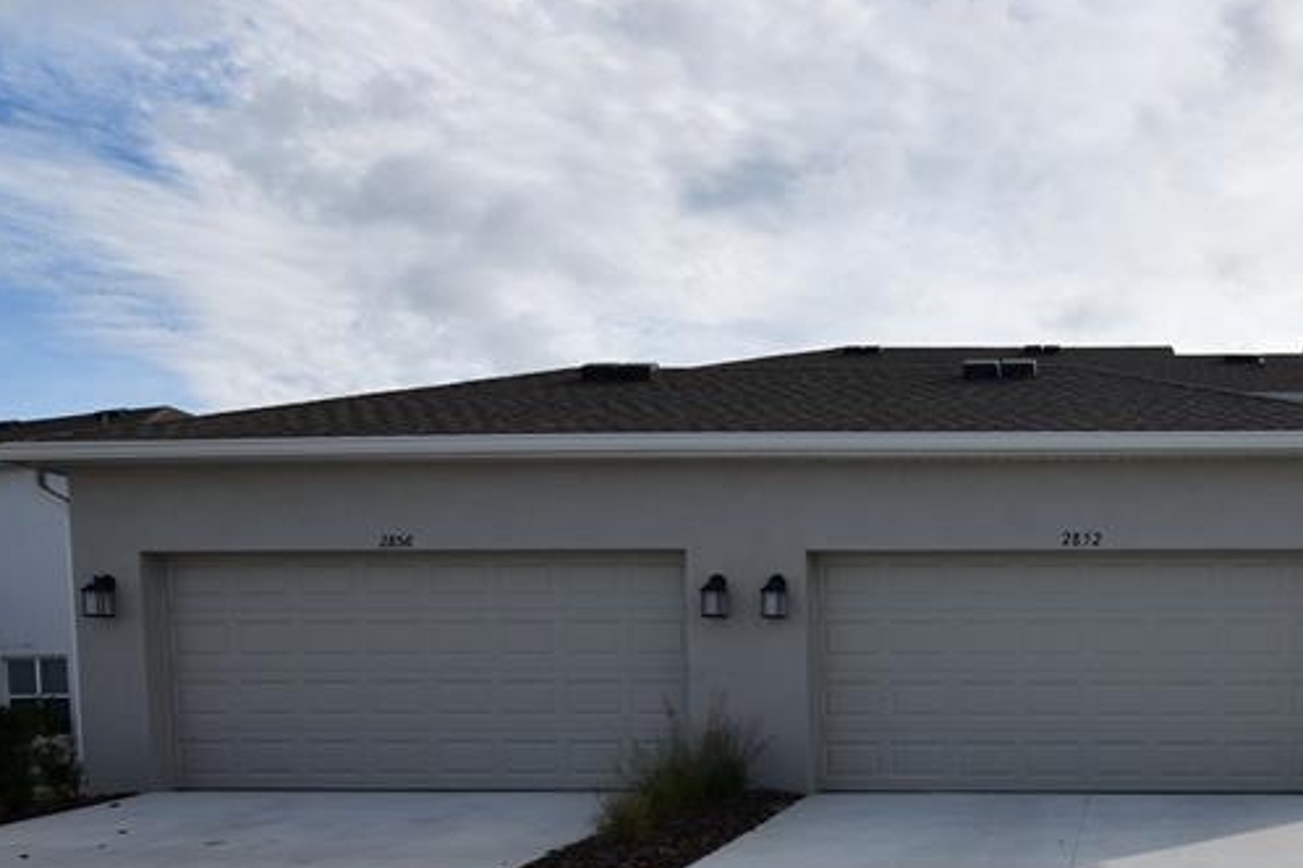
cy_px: 831
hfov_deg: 48.0
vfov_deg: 33.4
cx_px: 1099
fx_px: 1339
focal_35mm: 37
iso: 100
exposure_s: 1/320
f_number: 9
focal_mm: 12
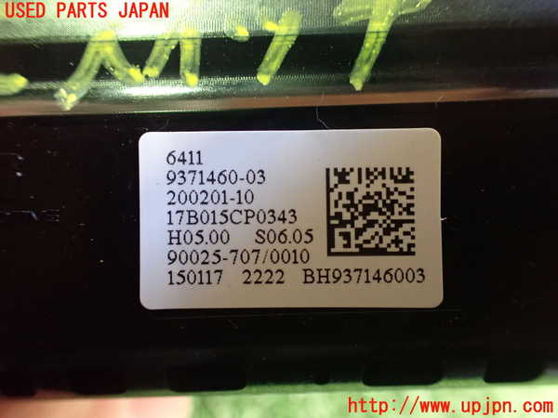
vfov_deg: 46.8
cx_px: 279
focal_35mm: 30
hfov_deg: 60.0
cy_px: 209
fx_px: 484
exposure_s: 1/30
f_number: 2.3
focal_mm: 5.4
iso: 1250
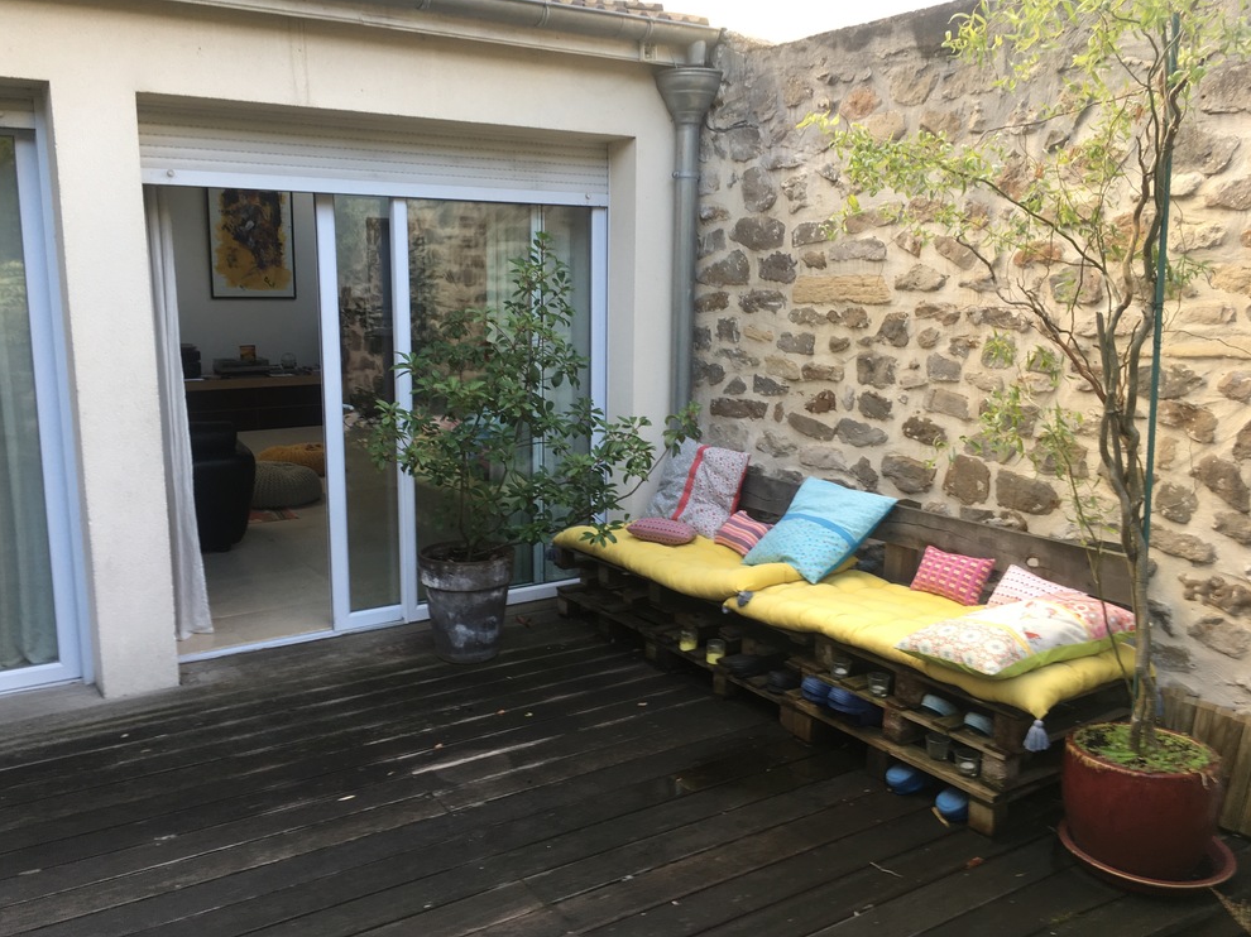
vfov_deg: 46.8
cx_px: 605
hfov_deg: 60.0
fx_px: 1084
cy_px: 472
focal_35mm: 30
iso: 25
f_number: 2.2
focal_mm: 4.15
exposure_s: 1/50
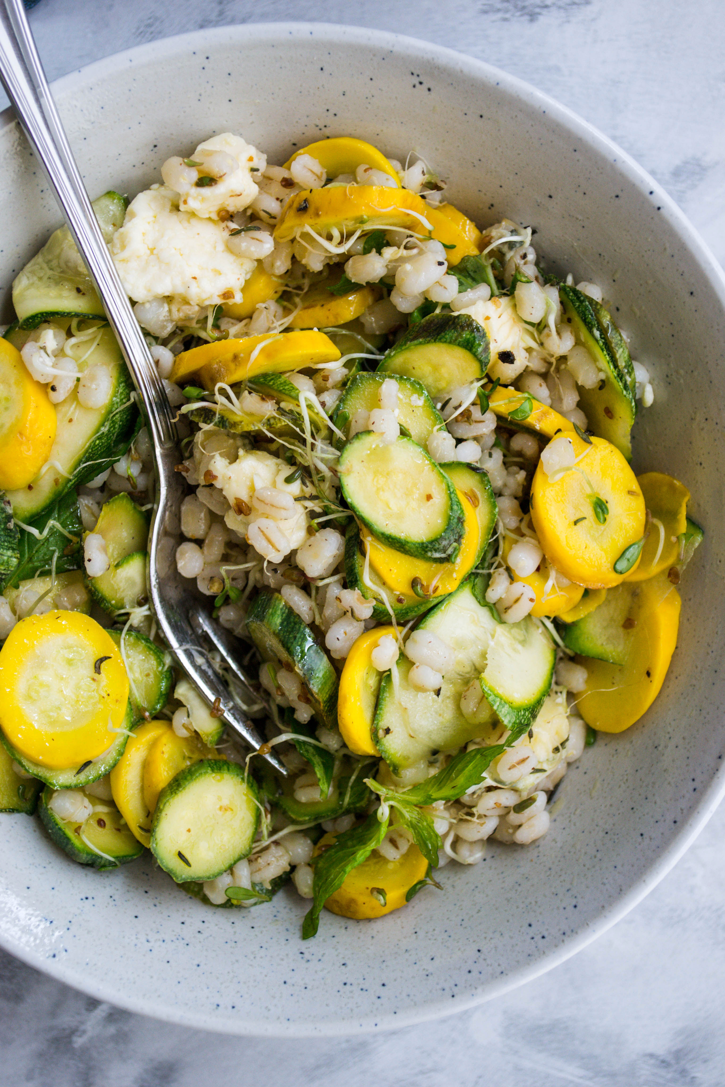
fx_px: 1812
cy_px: 544
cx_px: 362
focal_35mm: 60
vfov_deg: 33.4
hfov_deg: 22.6
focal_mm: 40
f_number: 5.6
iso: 280
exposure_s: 1/125
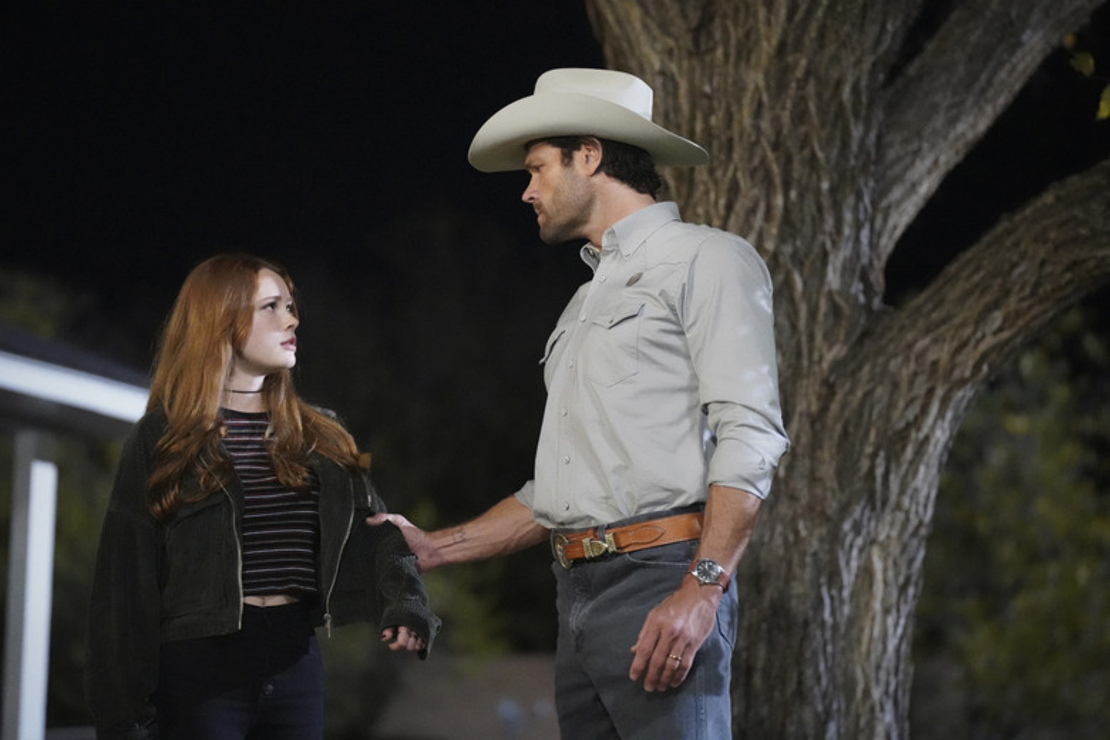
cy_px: 370
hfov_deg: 18.4
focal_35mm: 111
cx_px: 555
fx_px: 3422
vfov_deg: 12.3
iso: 25600
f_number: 2.8
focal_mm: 111
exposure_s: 1/200
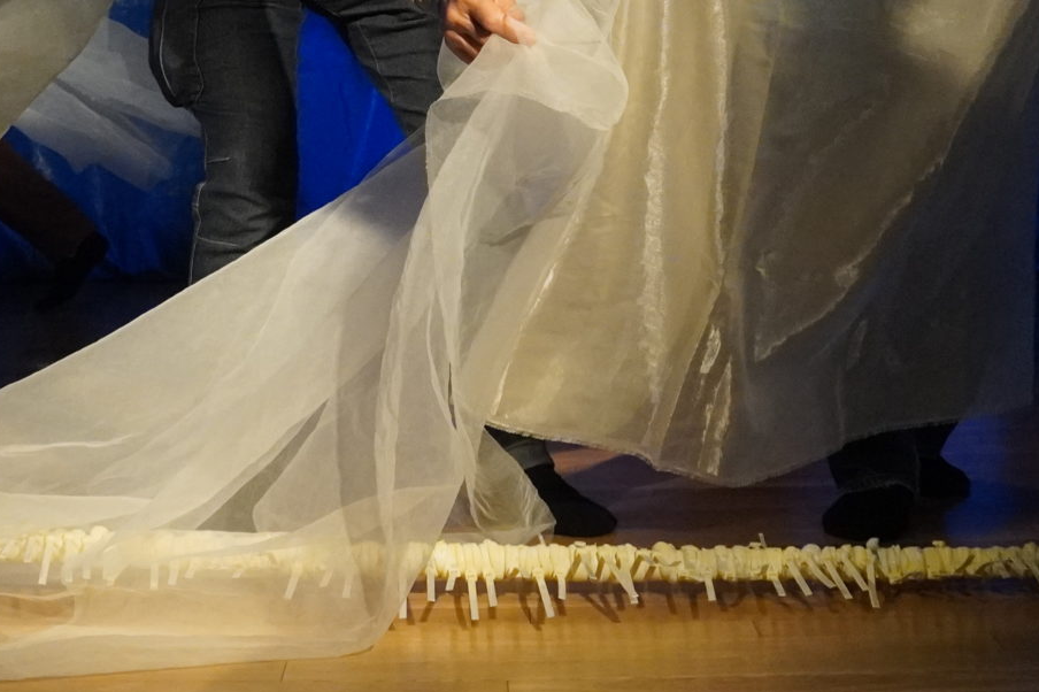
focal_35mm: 85
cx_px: 425
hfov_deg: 23.9
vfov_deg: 15.1
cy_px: -270
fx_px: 2452
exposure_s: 1/800
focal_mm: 20
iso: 3200
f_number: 5
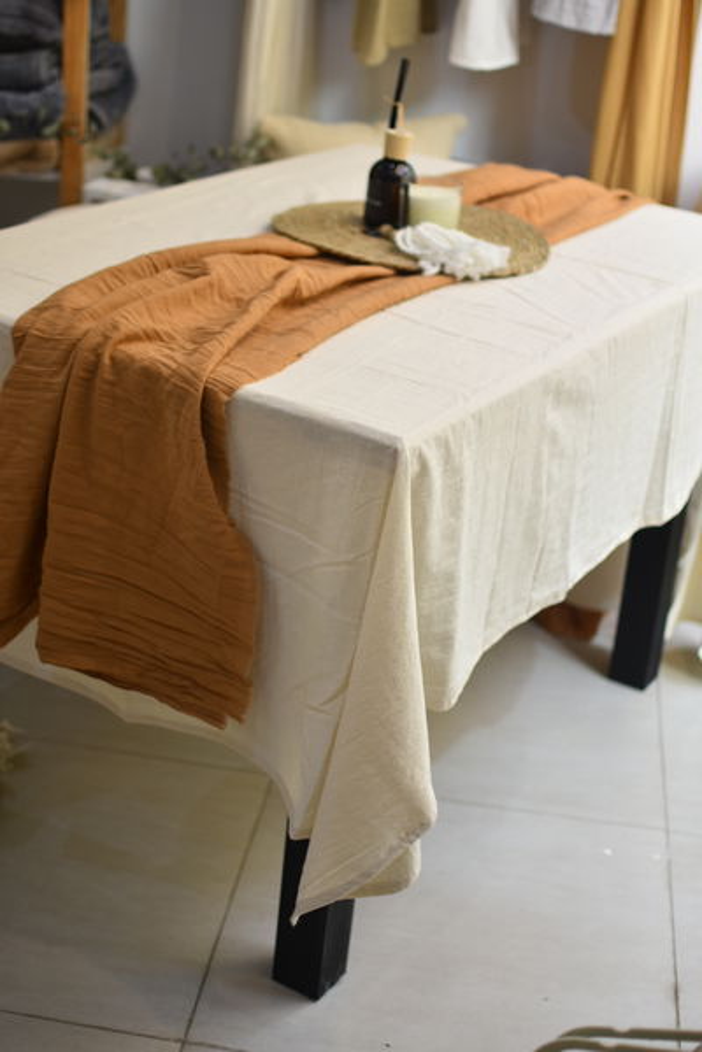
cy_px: 526
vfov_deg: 37.9
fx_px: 1536
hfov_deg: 25.8
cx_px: 351
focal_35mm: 52
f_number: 1.8
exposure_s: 1/100
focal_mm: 35
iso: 160
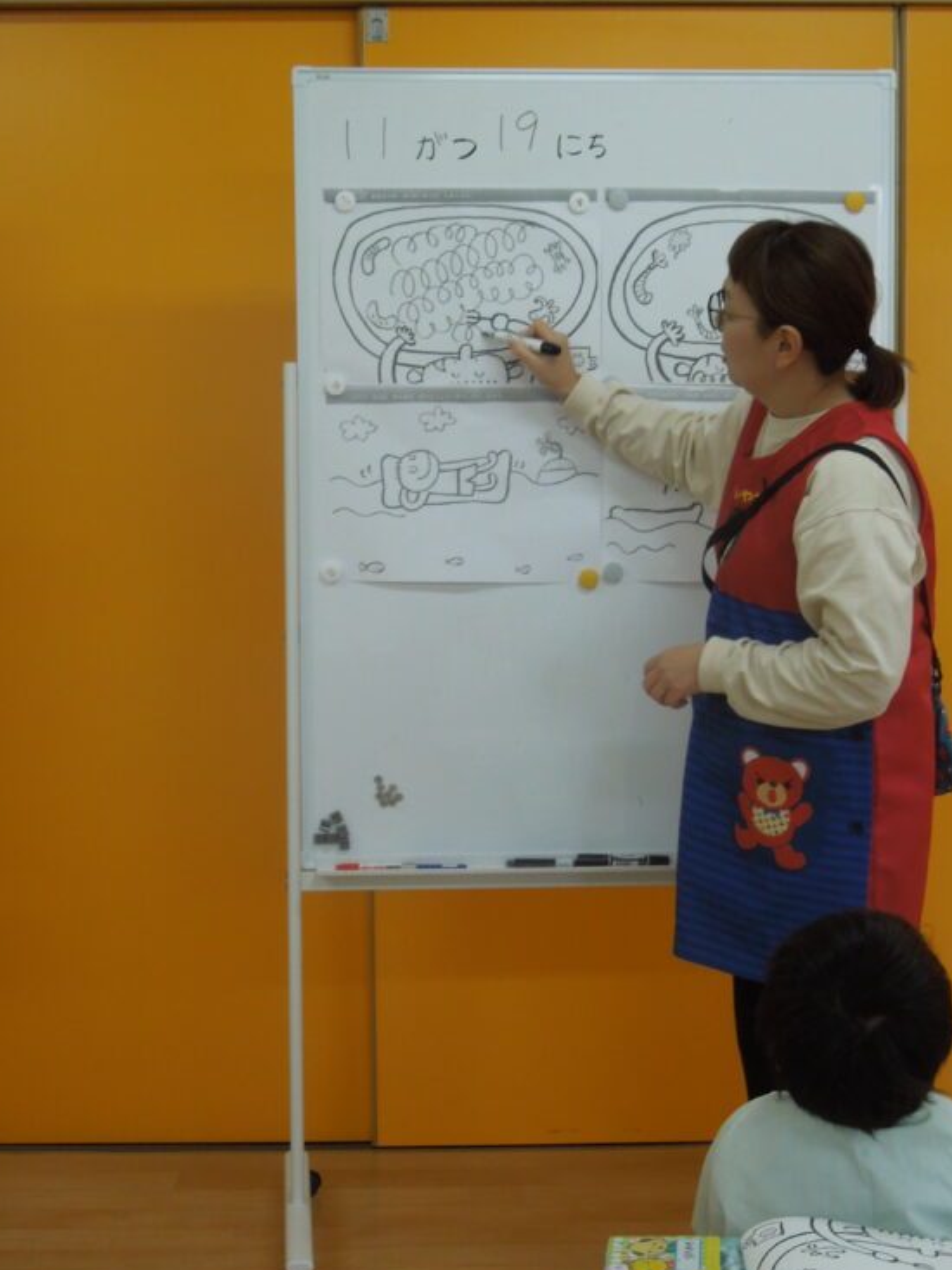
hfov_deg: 21.9
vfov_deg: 29.0
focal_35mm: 67
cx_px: 554
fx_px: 2458
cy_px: 630
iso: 200
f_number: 4
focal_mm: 8.7
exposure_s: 1/50
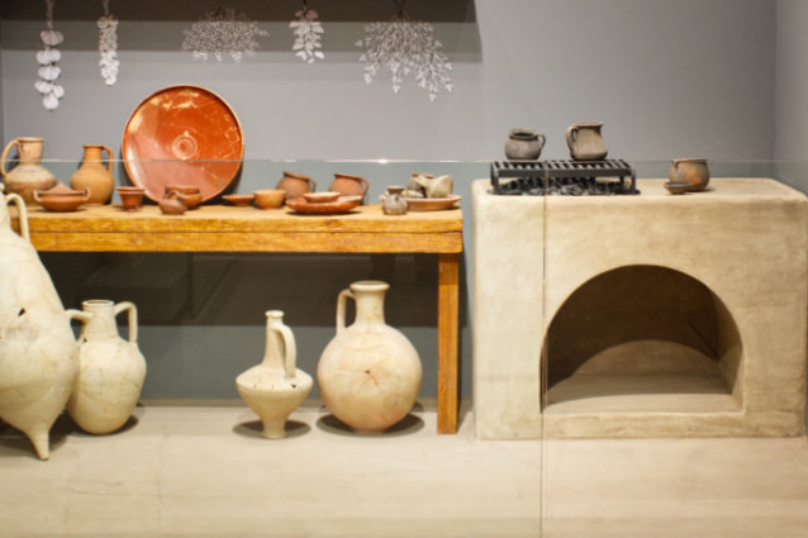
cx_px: 384
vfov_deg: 25.4
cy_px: 210
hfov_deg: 37.5
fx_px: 1189
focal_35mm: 53
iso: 400
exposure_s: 1/60
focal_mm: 22
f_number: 4
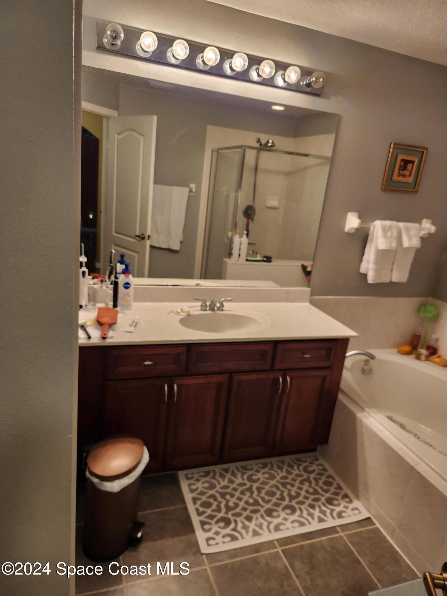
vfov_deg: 73.9
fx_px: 396
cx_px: 224
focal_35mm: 23
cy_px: 298
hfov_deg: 58.9
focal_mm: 5.4
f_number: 1.8
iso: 200
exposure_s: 1/120
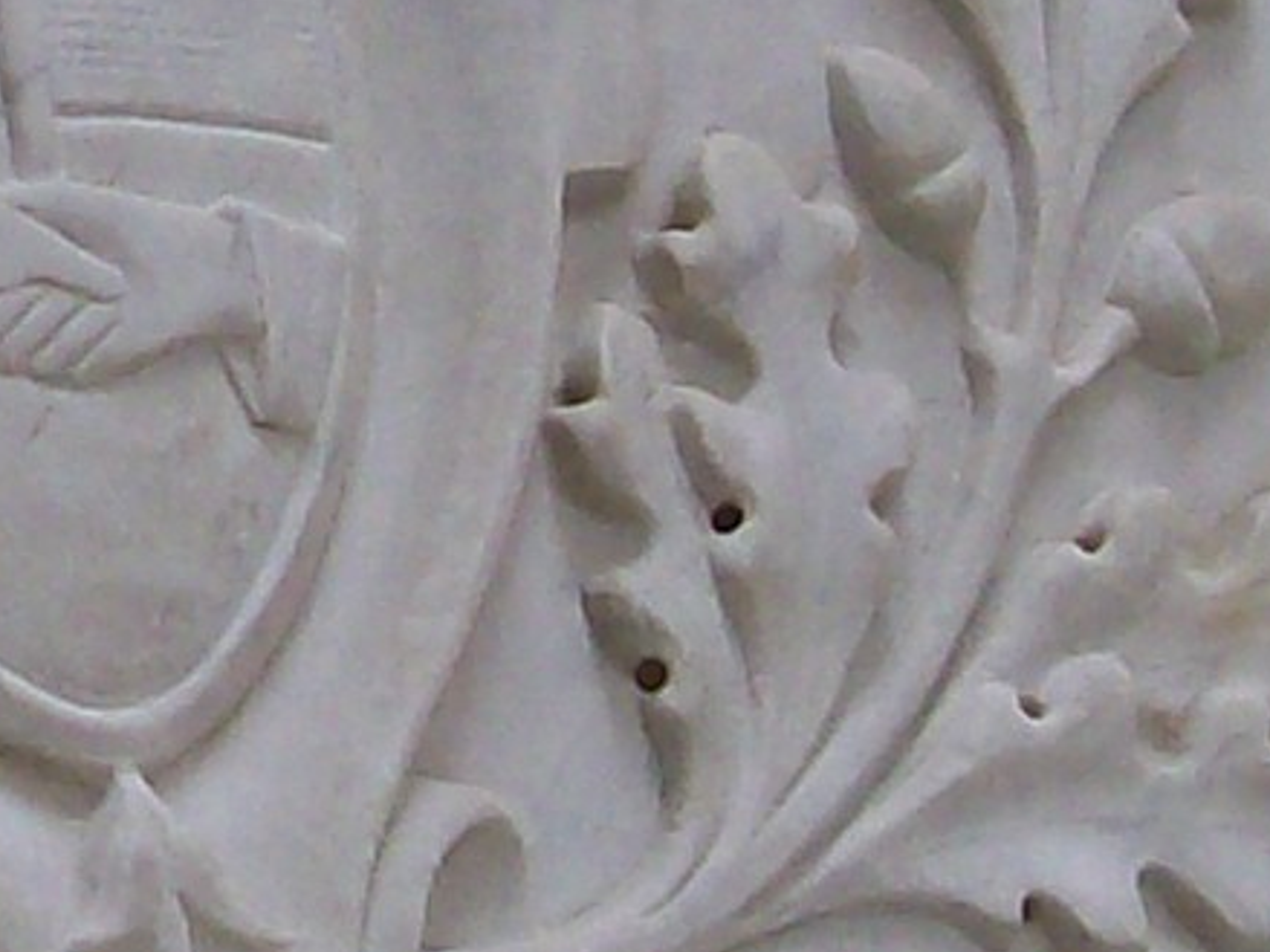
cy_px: -69
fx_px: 9243
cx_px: -448
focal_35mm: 252
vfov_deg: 5.9
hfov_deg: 7.8
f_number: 2.7
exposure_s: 1/125
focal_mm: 6
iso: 80
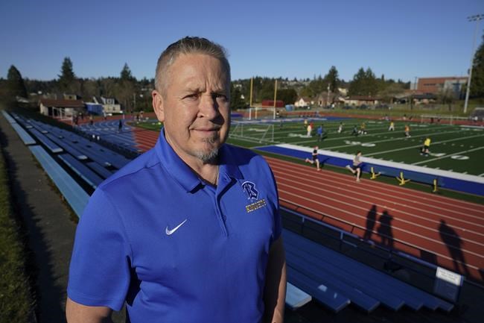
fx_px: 323
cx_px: 242
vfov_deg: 53.1
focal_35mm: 24
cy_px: 162
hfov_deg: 73.8
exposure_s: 1/1600
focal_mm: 24
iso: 250
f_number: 6.3
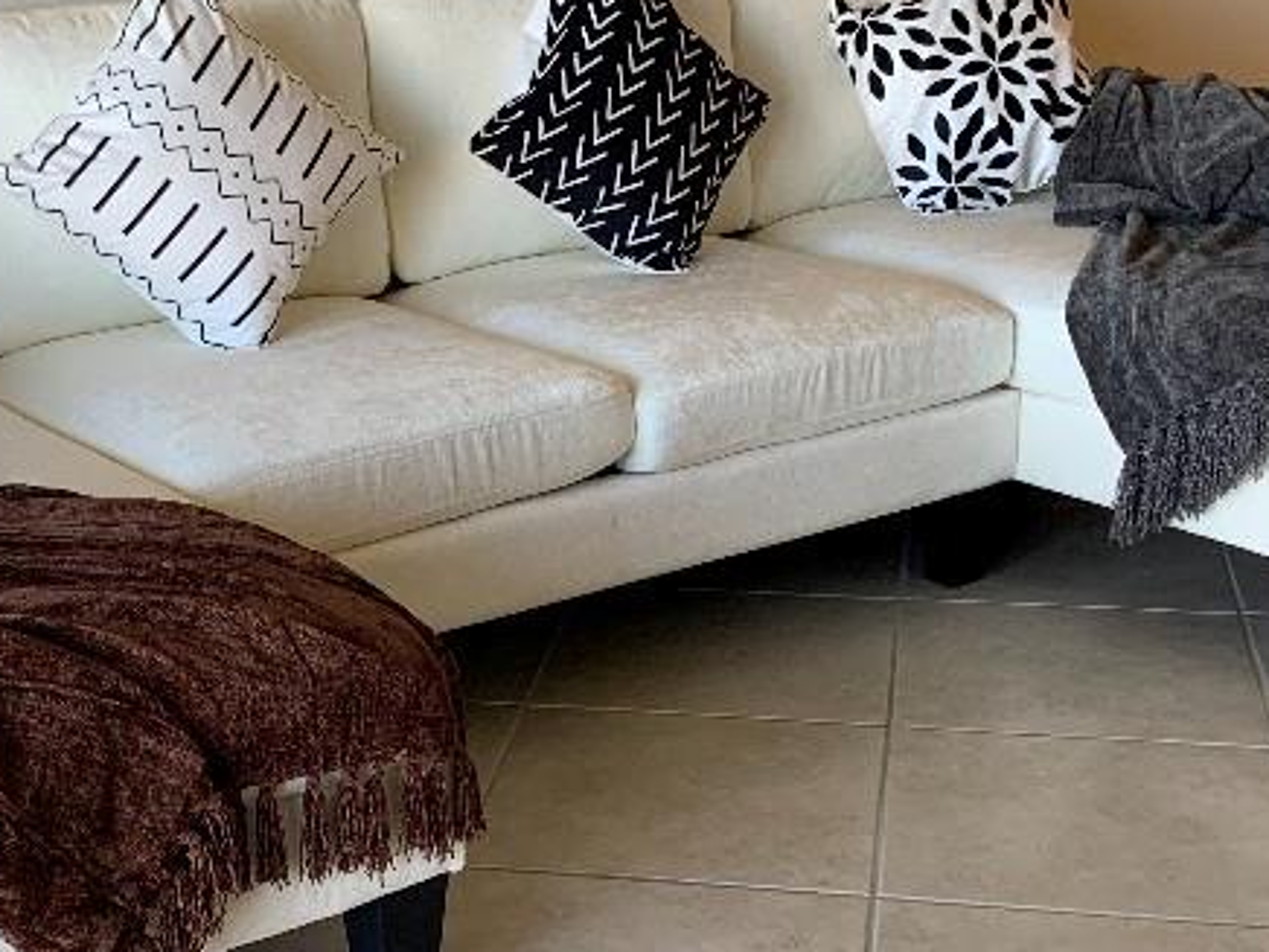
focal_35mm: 61
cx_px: 469
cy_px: 626
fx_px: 2236
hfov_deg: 31.5
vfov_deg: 23.9
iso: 125
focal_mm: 4.25
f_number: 1.8
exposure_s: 1/60
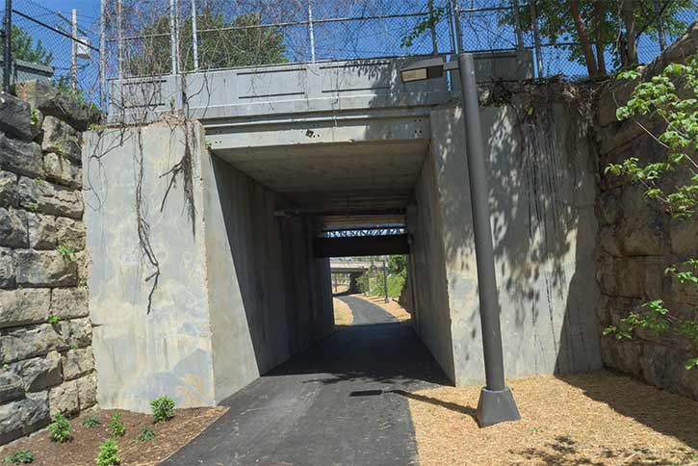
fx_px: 465
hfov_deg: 73.7
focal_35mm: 24
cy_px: 233
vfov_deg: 53.2
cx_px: 349
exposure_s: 1/320
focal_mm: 24
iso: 400
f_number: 11
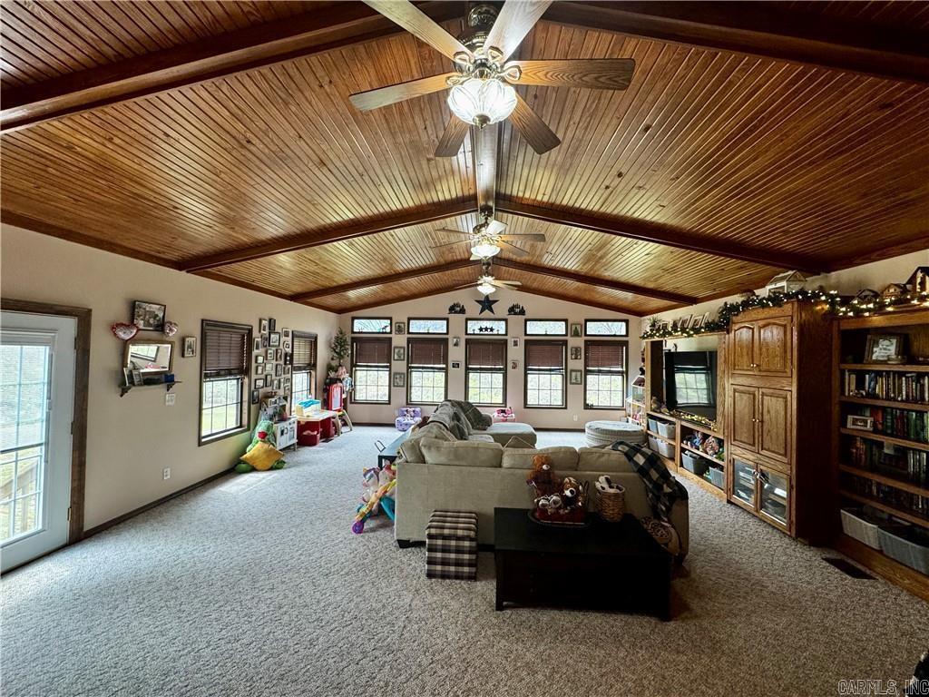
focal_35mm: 14
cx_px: 464
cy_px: 348
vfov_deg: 85.7
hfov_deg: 102.1
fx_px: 376
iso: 250
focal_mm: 2.22
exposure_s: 1/120
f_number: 2.2
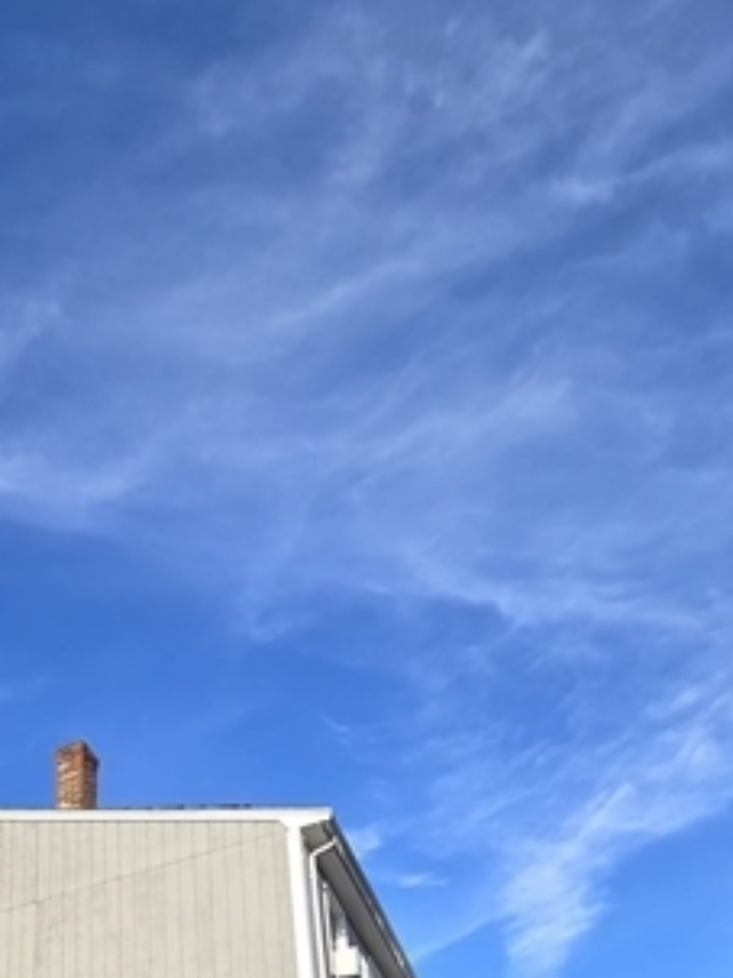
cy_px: 1097
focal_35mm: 33
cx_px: 142
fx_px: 932
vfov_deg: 42.4
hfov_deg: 41.0
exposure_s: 1/857
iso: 50
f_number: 2.2
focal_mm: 2.2
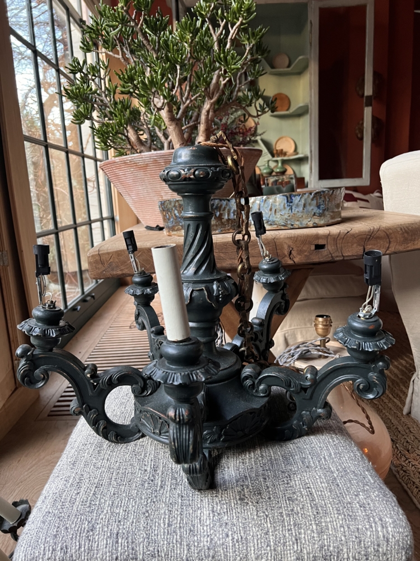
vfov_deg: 67.3
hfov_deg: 53.1
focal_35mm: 26
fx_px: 421
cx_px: 210
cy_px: 280
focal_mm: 5.7
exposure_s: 1/50
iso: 500
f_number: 1.5
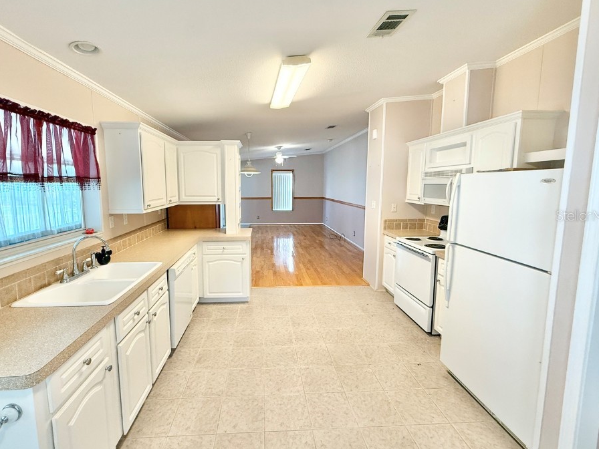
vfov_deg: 78.1
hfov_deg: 94.3
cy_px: 215
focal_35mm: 16
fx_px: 277
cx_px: 277
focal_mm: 2.22
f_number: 2.2
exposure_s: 1/60
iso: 200
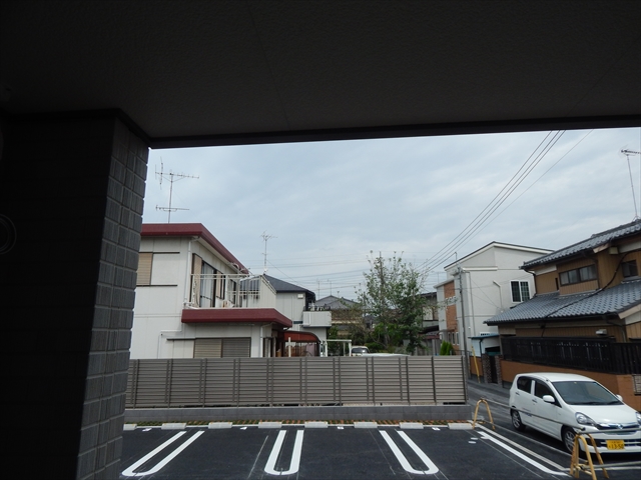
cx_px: 320
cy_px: 240
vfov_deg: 58.9
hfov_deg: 73.9
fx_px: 426
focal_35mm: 23
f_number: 3
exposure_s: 1/1500
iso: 125
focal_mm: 4
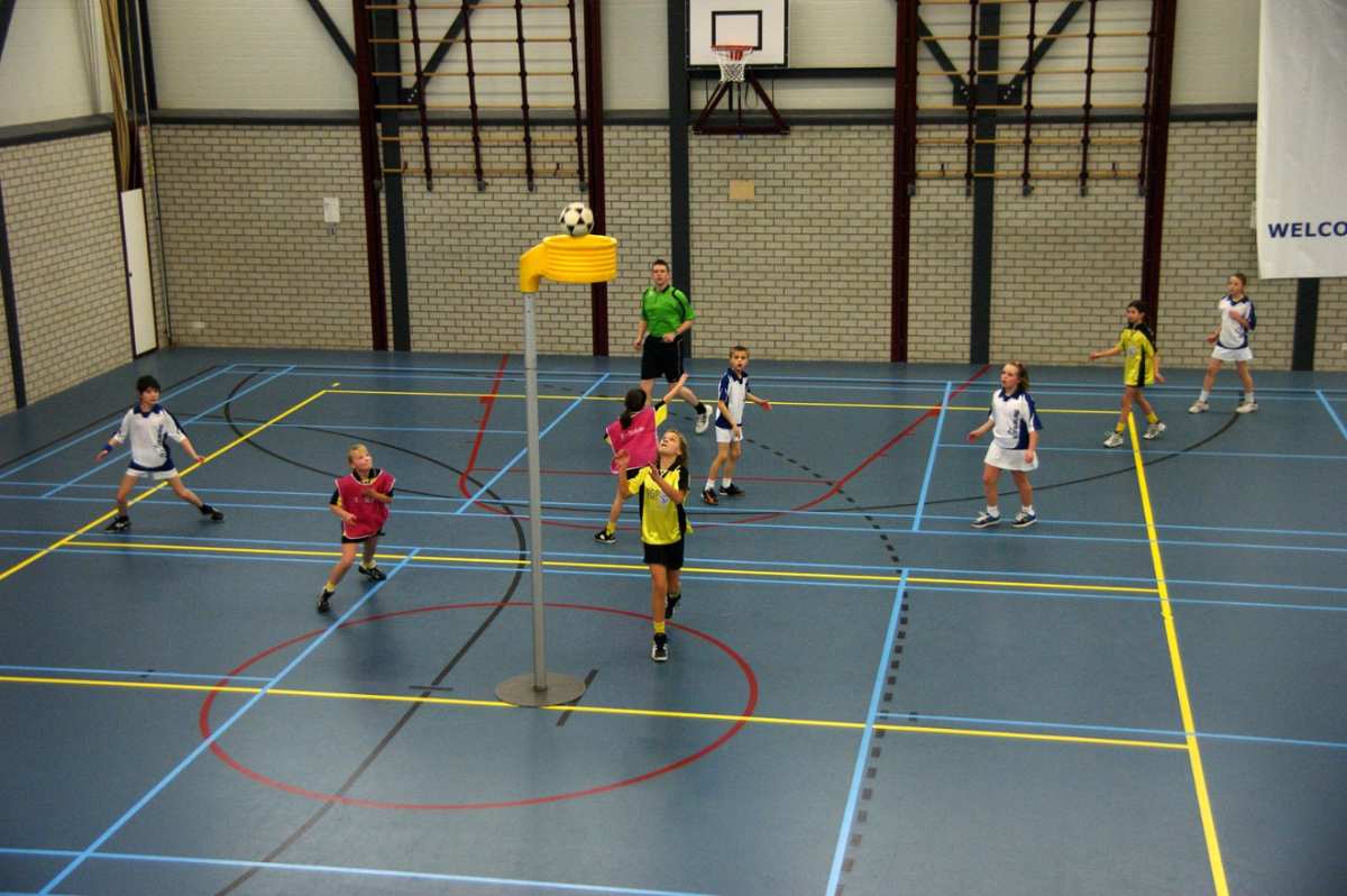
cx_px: 674
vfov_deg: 29.8
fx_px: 1682
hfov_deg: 43.6
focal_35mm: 45
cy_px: 448
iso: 800
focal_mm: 30
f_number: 4
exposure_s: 1/160
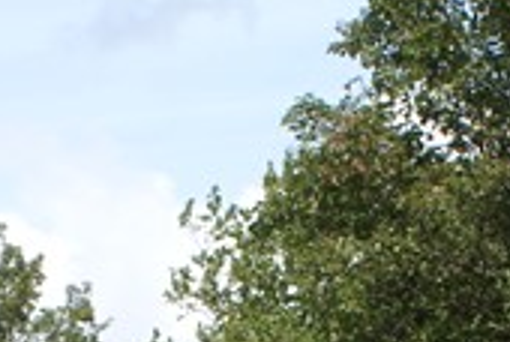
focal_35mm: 253
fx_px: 3590
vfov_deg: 5.3
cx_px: 177
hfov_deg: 8.1
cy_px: 760
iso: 100
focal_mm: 28
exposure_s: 1/160
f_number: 9
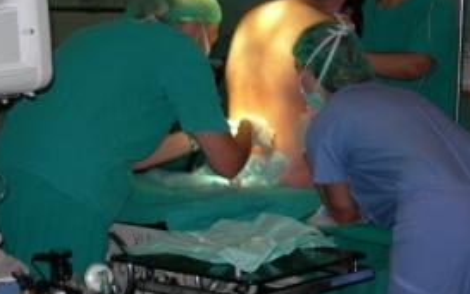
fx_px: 1359
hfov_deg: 19.6
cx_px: 265
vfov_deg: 12.3
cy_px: 79
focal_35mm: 106
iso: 57
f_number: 3.5
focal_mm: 12.7
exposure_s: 1/60.1
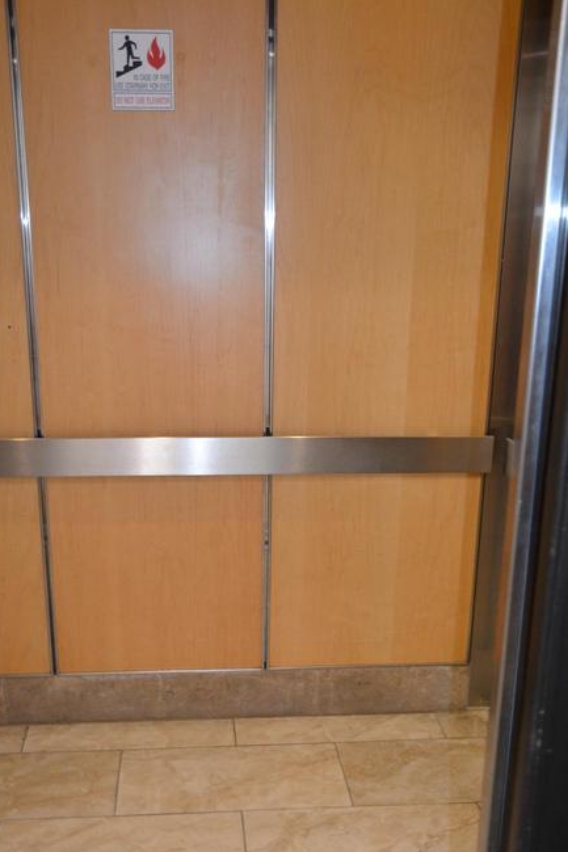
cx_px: 239
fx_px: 923
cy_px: 501
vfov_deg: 49.3
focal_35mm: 39
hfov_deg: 34.1
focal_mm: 22
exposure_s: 1/60
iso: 2000
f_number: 4
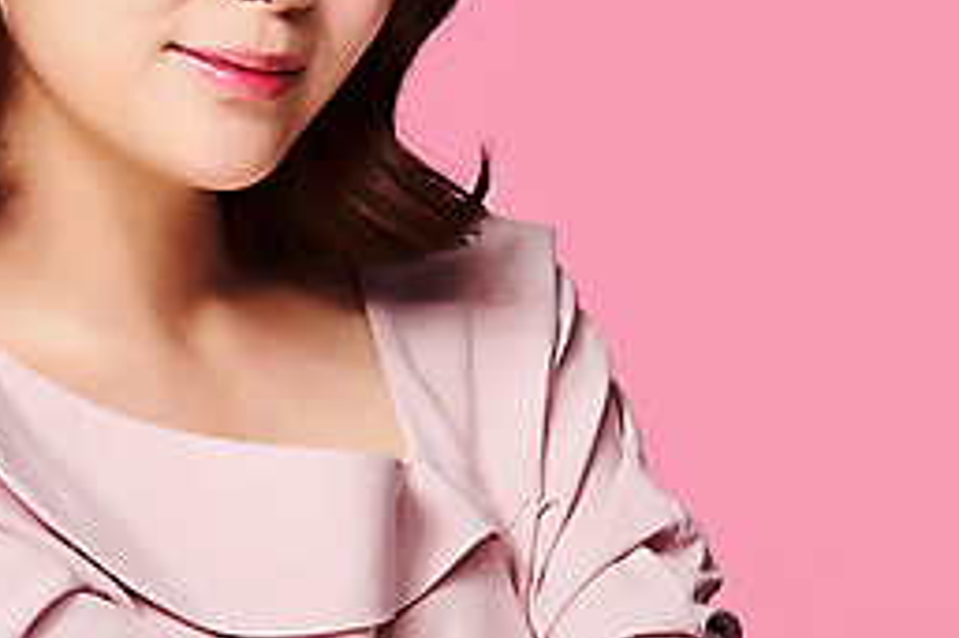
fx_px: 6522
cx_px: 261
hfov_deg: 8.4
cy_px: 131
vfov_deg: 5.6
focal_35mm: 245
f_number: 16
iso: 64
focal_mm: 105
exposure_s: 1/125
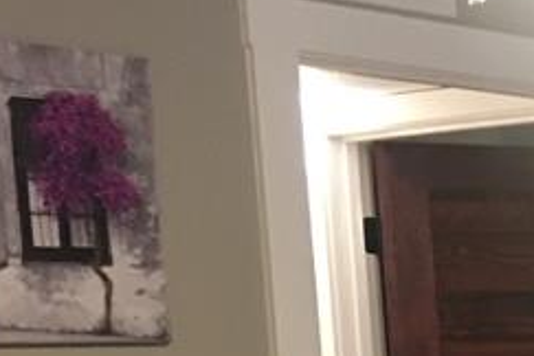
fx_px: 1884
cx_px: 1066
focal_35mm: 127
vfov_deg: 10.2
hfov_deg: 13.7
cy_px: 633
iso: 50
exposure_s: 1/4
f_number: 2.2
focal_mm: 4.15
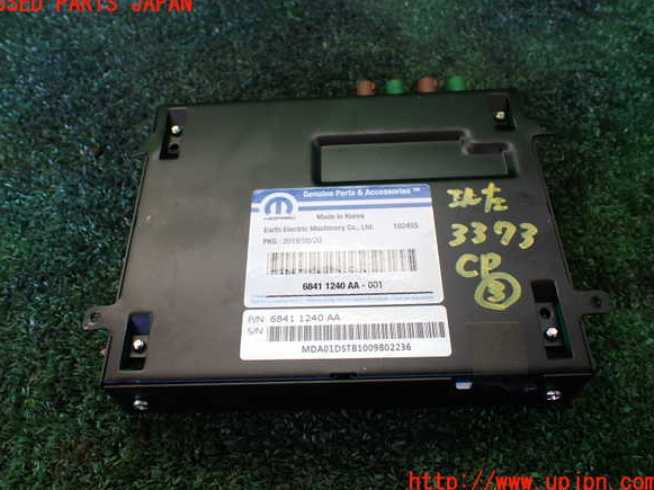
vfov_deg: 45.4
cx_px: 325
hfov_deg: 58.4
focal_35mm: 31
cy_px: 243
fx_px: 585
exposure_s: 1/125
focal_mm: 5.4
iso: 200
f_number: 2.3
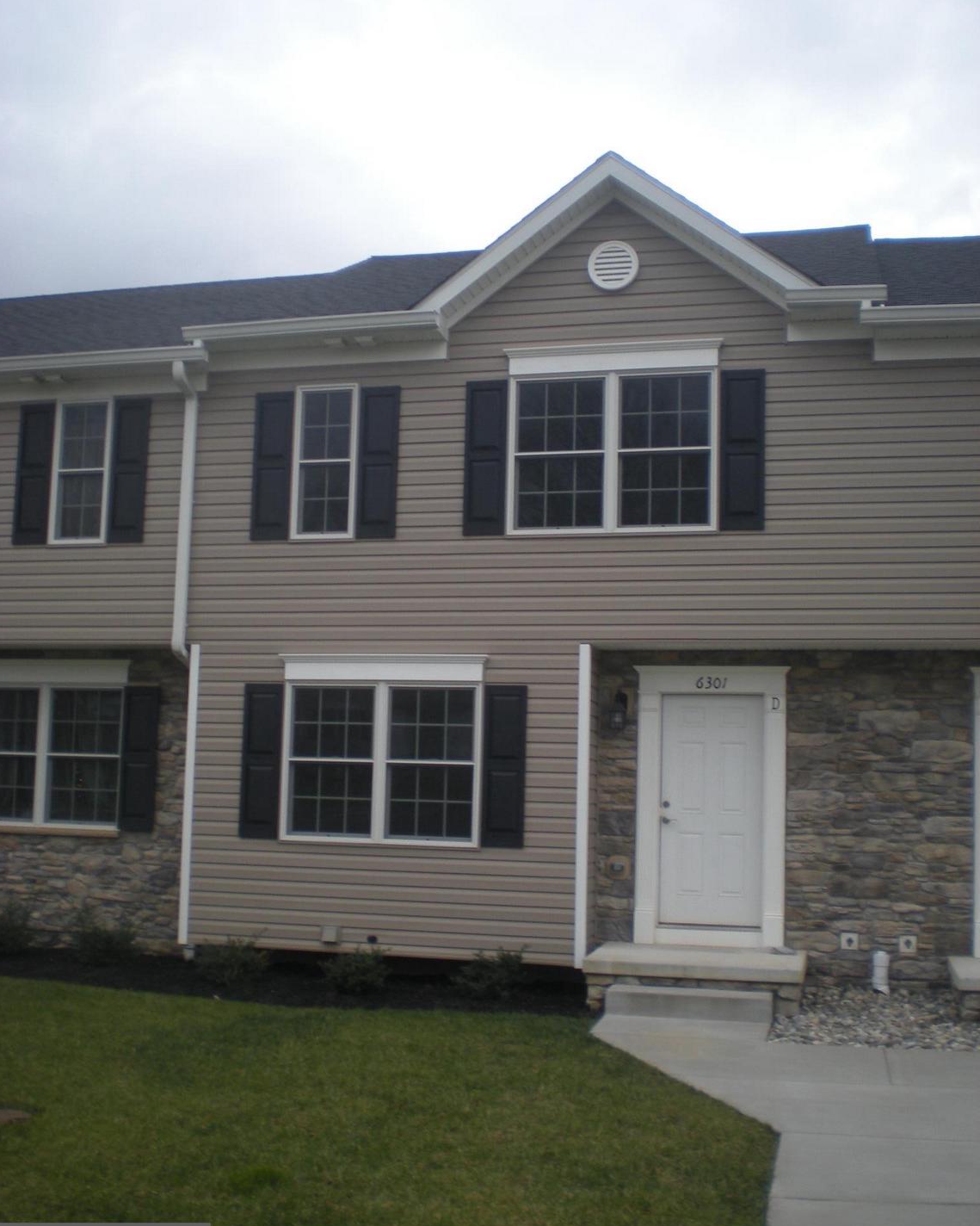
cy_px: 632
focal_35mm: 40
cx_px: 491
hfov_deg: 37.3
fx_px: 1450
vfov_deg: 45.8
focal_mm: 6.3
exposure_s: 1/134
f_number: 3.1
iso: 64
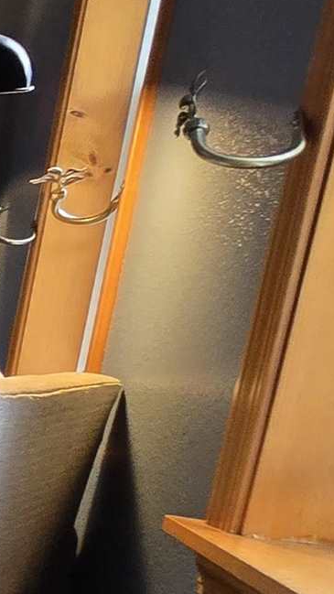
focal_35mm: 67
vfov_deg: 30.5
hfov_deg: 9.1
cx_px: -892
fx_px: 1055
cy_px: 491
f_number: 2.2
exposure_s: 1/60
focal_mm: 2.2
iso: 200
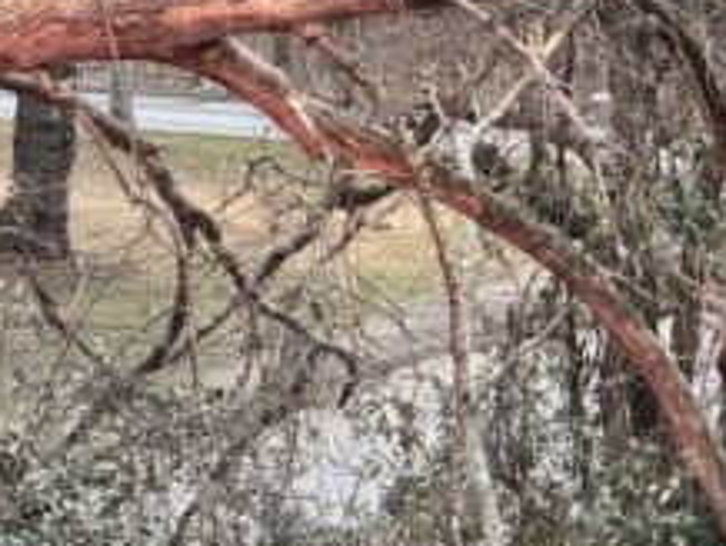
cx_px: 1146
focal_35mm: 383
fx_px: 8041
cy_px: 53
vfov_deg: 3.9
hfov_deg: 5.1
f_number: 2.8
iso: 800
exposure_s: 1/40
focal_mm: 15.66
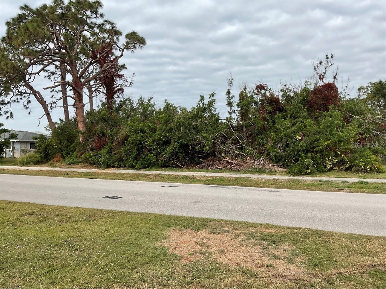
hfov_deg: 61.7
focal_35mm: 29
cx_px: 193
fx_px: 323
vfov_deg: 48.2
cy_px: 144
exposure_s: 1/1786
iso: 16
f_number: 1.8
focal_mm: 3
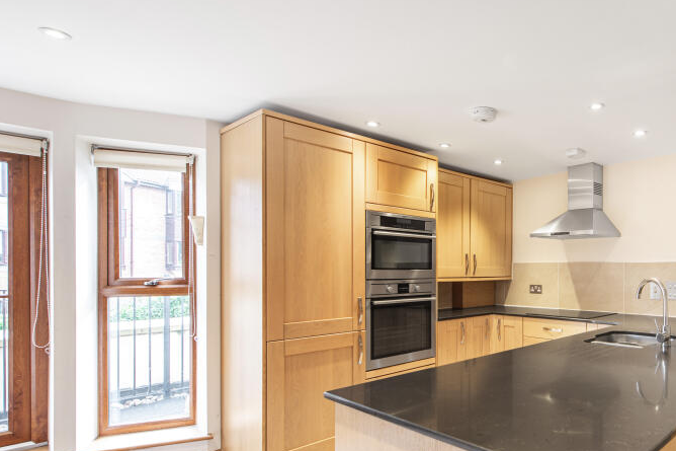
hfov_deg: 70.3
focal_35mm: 23
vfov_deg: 54.6
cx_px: 517
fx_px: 432
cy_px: 274
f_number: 8
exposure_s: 1/3
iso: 125
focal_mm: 15
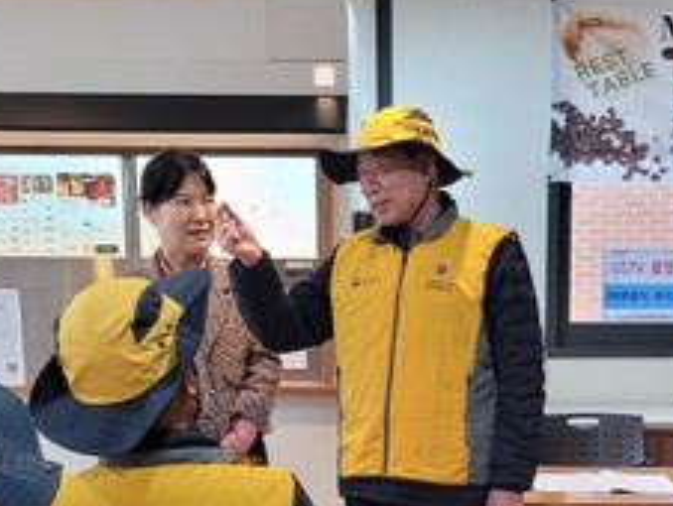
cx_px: 468
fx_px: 1343
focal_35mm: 69
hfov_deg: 27.9
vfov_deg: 20.3
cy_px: 560
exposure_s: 1/60
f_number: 1.8
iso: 200
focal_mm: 5.4
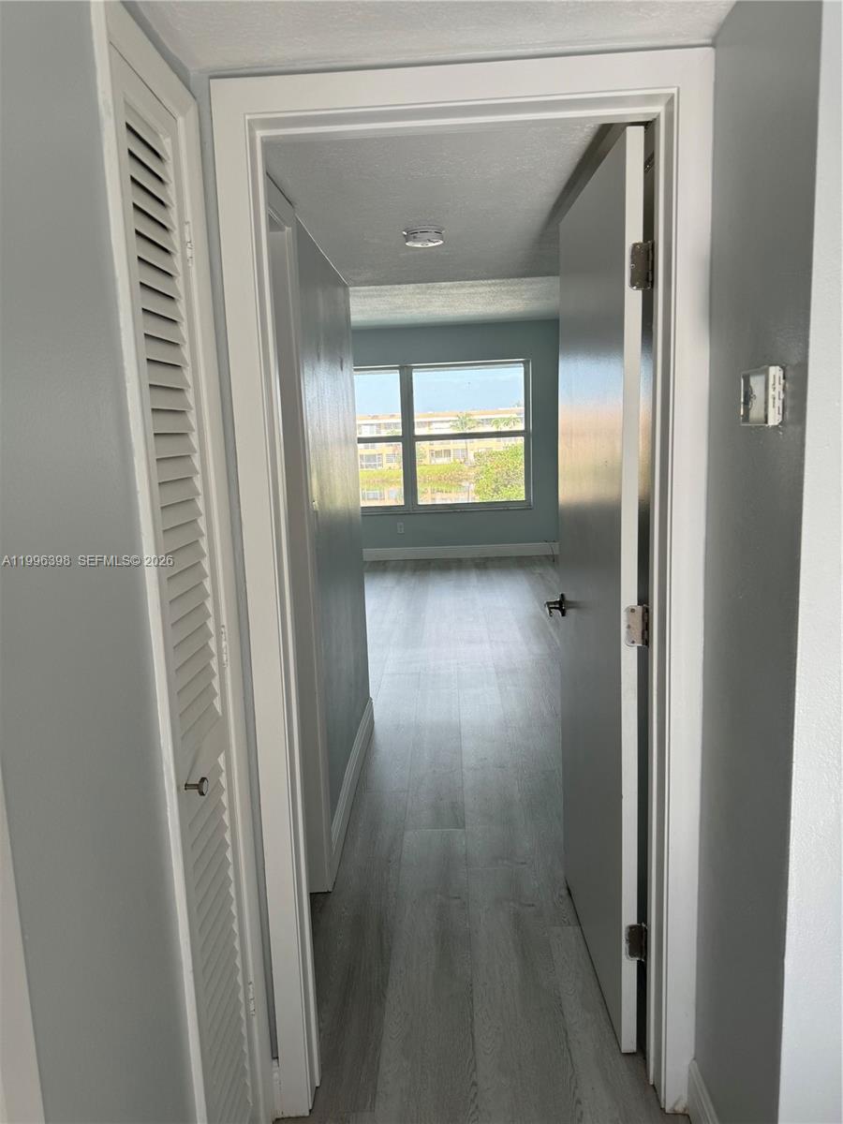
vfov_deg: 71.6
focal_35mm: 24
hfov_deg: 56.8
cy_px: 562
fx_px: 779
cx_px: 422
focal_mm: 6.76
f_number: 1.78
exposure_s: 1/321
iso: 80
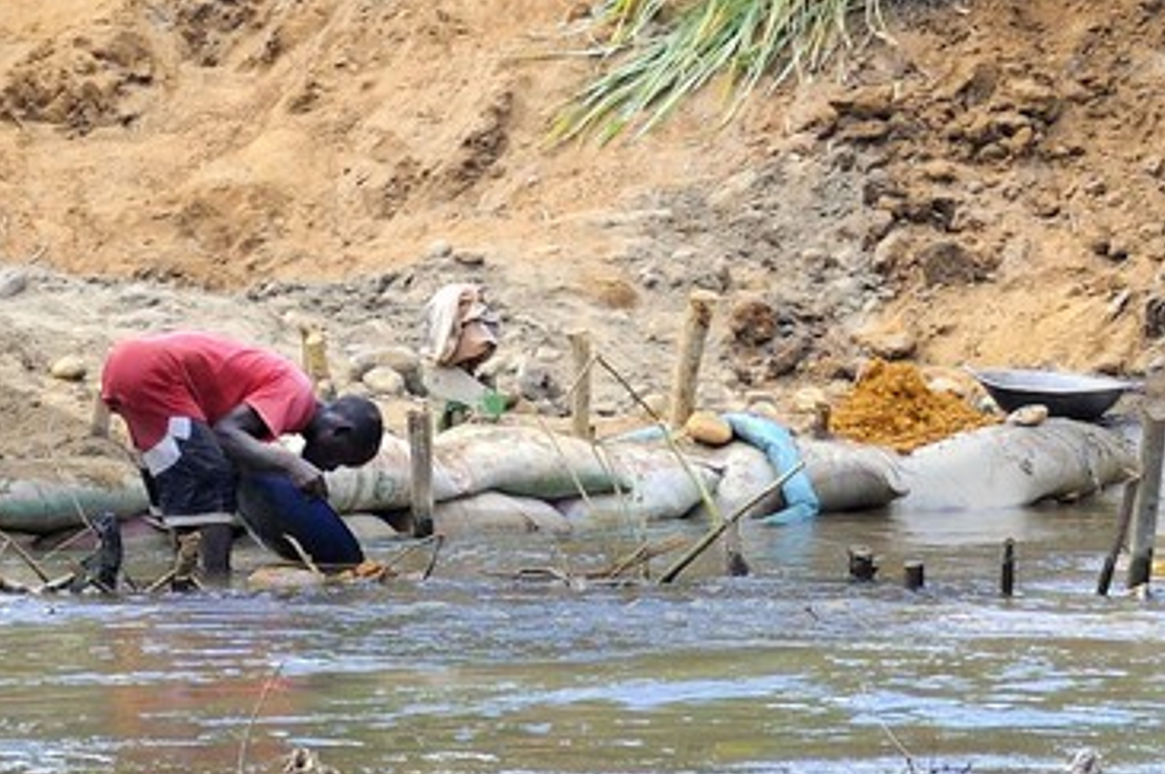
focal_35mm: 677
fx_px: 21879
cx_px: 547
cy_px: -655
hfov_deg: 3.1
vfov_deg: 2.0
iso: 400
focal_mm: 155
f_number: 6.3
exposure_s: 1/200
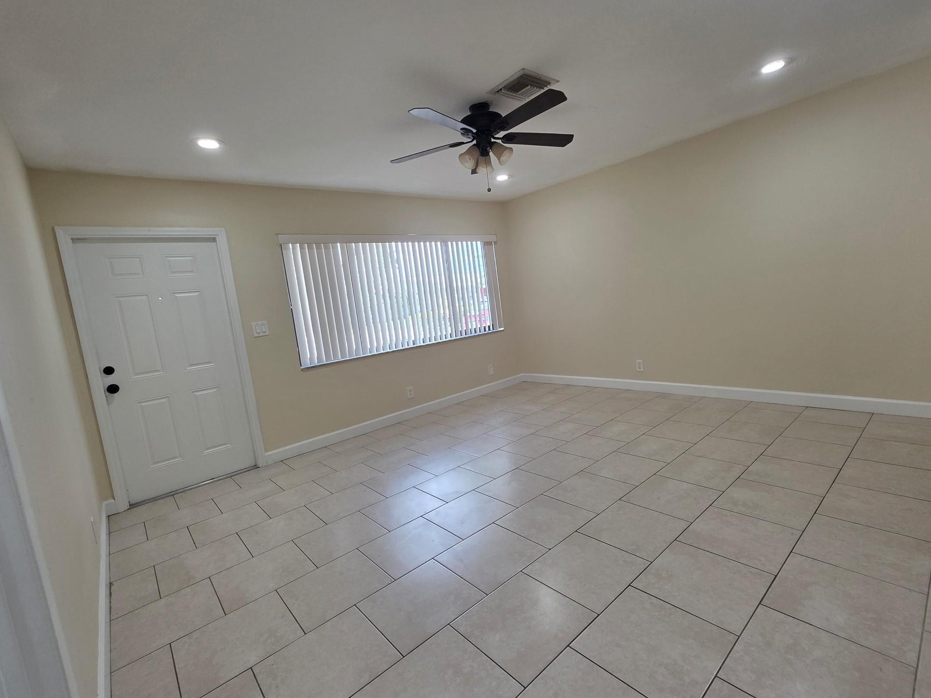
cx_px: 476
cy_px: 340
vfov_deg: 81.7
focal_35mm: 15
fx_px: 403
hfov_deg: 98.2
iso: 160
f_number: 1.9
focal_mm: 2.2
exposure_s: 1/120
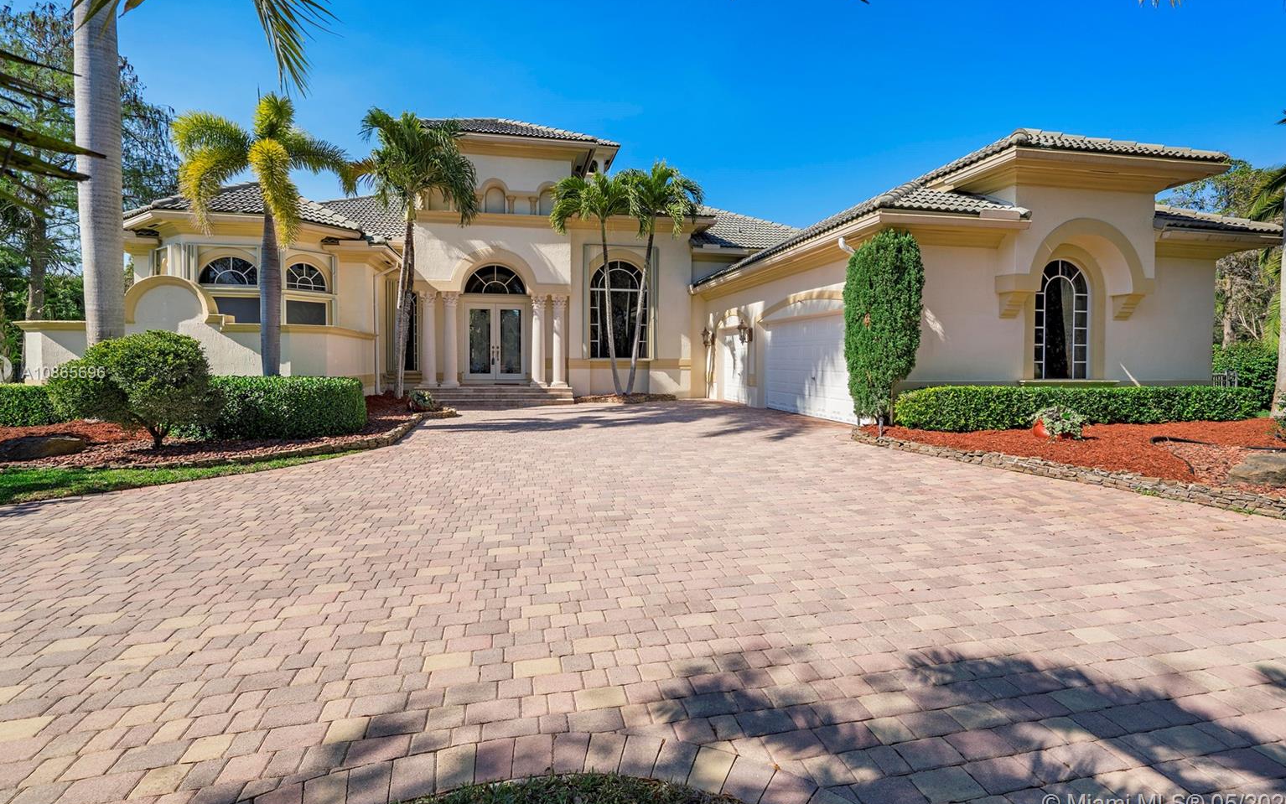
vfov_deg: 67.9
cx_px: 644
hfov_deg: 94.4
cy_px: 374
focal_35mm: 17
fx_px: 596
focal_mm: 16
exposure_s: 1/200
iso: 100
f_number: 10
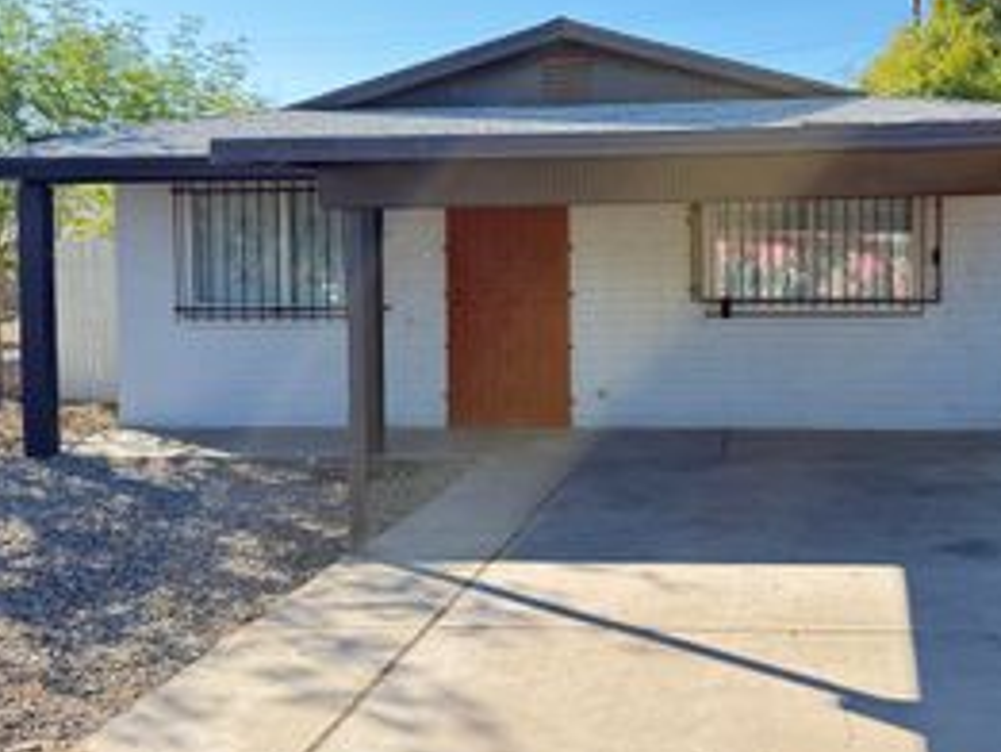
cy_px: 301
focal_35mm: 46
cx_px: 637
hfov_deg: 40.9
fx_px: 1331
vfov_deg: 31.5
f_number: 1.78
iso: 100
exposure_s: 1/1122
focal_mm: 6.76
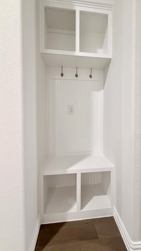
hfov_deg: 66.7
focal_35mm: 16
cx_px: 82
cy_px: 122
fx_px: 106
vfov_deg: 99.3
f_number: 2.2
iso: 400
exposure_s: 1/60
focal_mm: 2.22
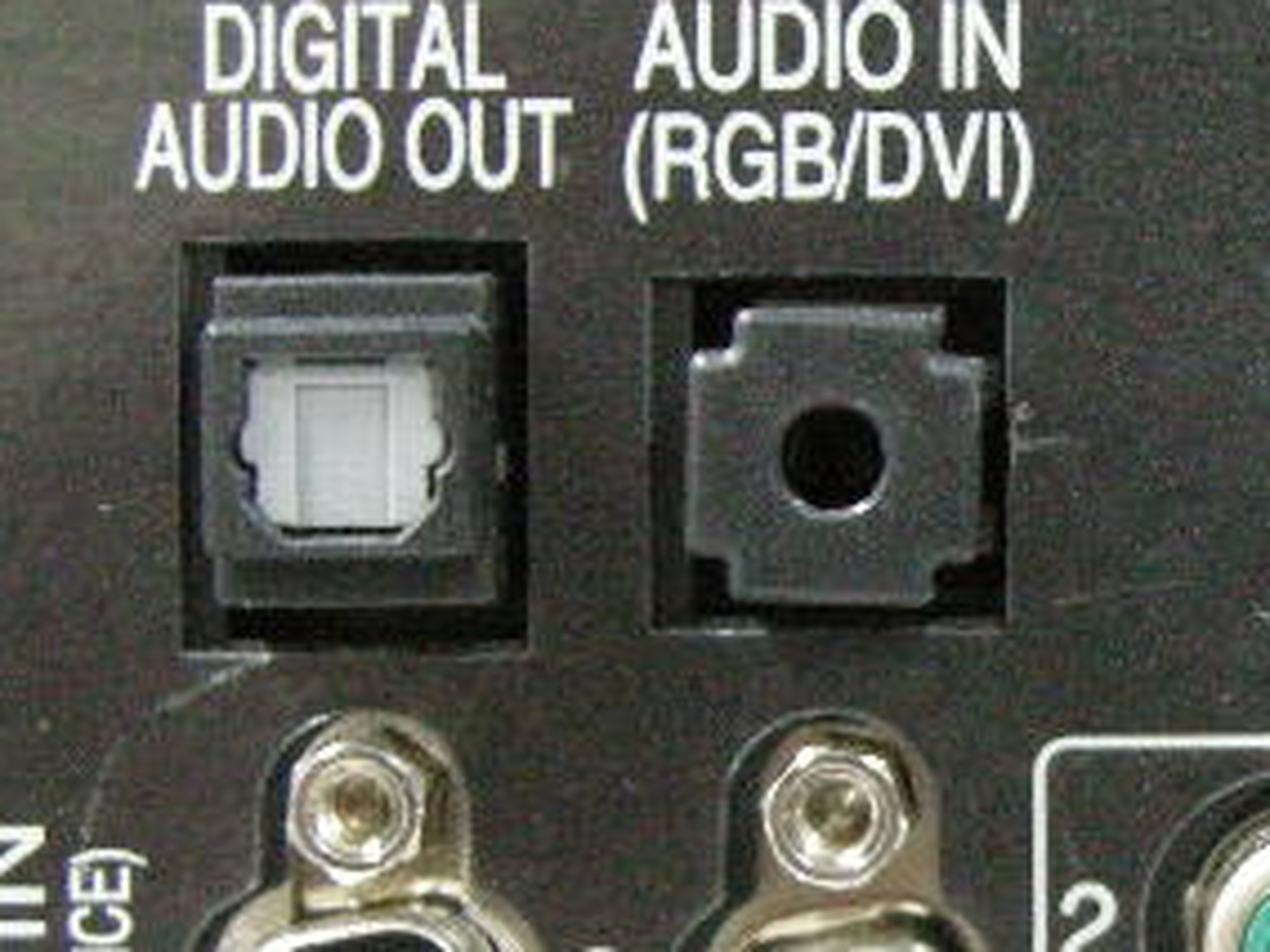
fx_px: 4769
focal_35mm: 130
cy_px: 670
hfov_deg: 14.7
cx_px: 1494
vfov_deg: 11.4
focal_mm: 7.5
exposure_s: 1/8
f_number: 2.7
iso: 507
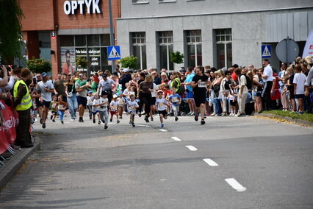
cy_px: 104
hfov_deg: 9.8
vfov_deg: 6.5
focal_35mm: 210
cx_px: 156
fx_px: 1826
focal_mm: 140
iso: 200
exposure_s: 1/1000
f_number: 5.6
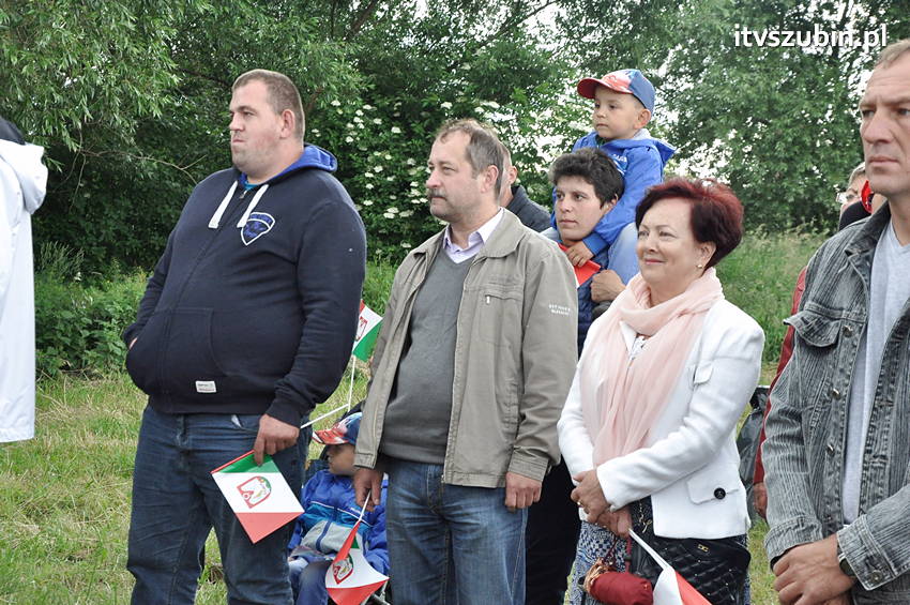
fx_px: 2197
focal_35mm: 87
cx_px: 455
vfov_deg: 15.7
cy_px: 302
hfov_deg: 23.4
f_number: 9
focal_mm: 58
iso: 1250
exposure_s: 1/160
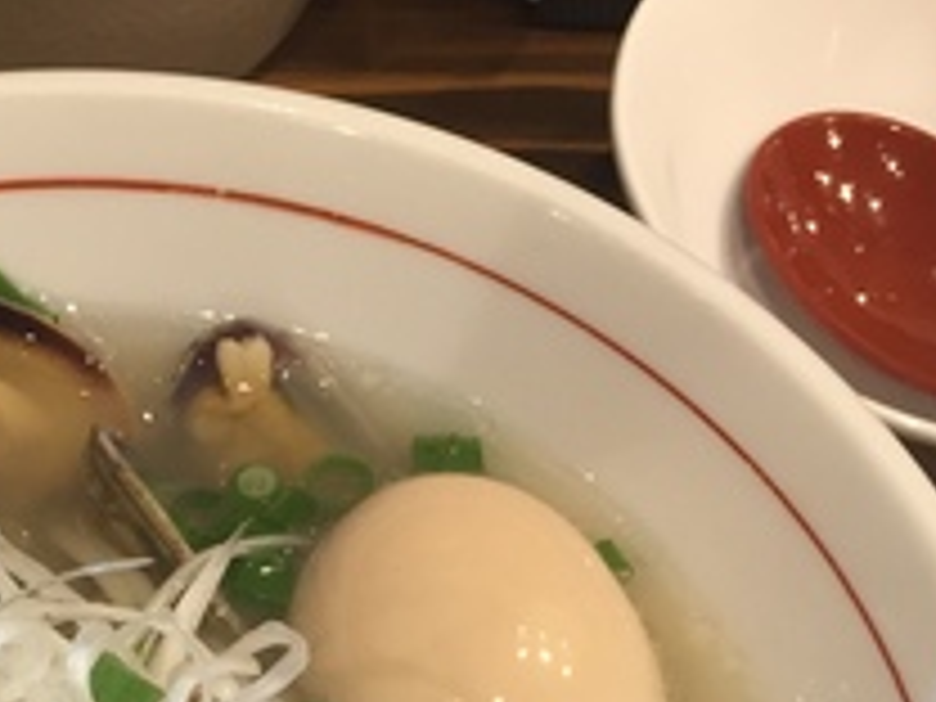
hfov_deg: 24.1
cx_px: 40
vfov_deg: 17.6
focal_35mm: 78
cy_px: 940
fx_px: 2109
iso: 80
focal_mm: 4.15
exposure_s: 1/30
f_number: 2.2
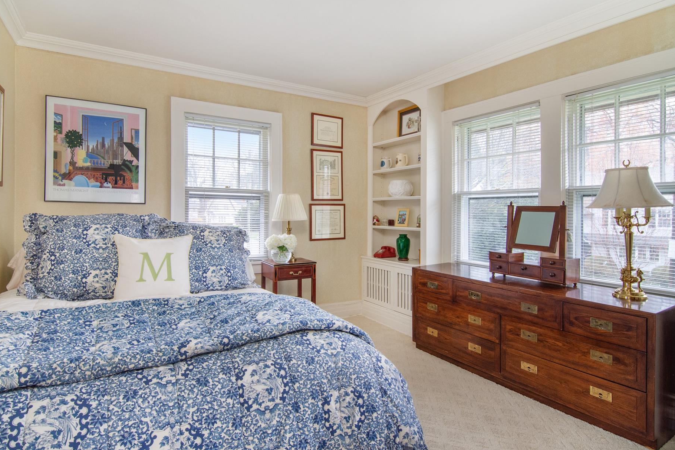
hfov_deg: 88.2
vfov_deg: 65.7
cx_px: 322
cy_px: 216
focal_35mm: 19
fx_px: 348
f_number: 8
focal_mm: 11
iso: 640
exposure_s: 1/30
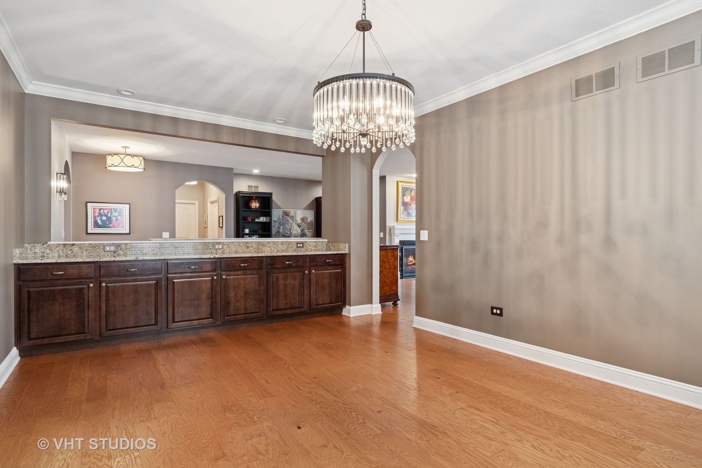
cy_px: 234
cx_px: 351
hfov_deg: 90.0
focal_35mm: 18
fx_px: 351
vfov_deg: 67.4
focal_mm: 12
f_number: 8
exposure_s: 1/2
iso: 200
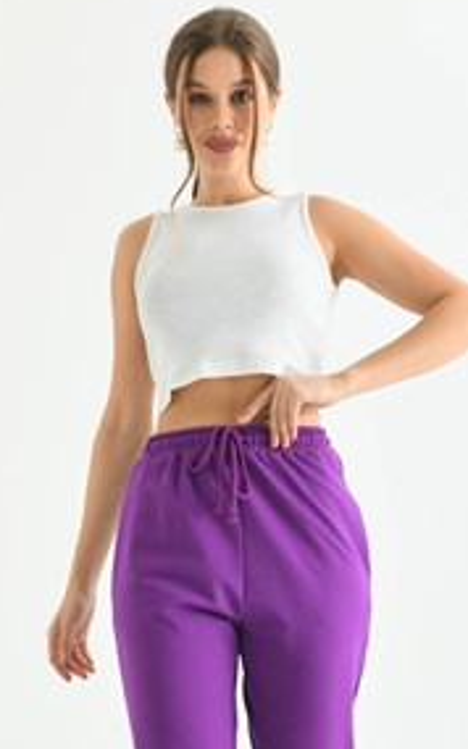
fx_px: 2001
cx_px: 229
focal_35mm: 98
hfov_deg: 13.3
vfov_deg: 20.9
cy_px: 625
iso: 160
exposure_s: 1/125
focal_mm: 48
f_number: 5.6
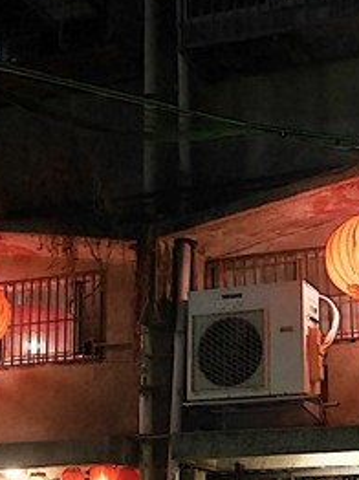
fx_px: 914
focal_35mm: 66
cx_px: 370
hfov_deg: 21.3
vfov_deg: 28.5
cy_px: 409
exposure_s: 1/20
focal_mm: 12
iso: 1600
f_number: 5
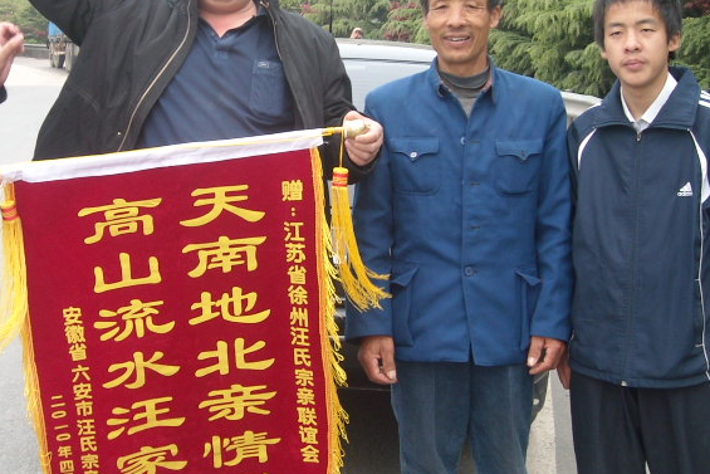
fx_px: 1302
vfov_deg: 20.6
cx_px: 279
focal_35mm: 66
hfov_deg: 30.4
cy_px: 167
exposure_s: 1/125
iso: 64
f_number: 2.8
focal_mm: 5.7
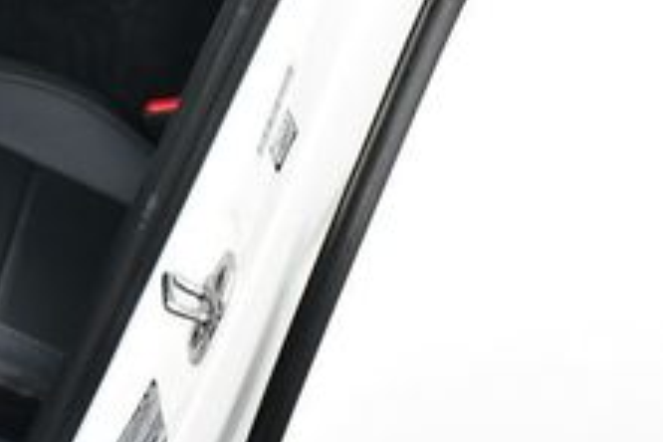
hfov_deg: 17.9
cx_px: -272
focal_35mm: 104
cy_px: 36
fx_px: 1915
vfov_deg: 13.0
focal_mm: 18
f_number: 4
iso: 400
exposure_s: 1/250
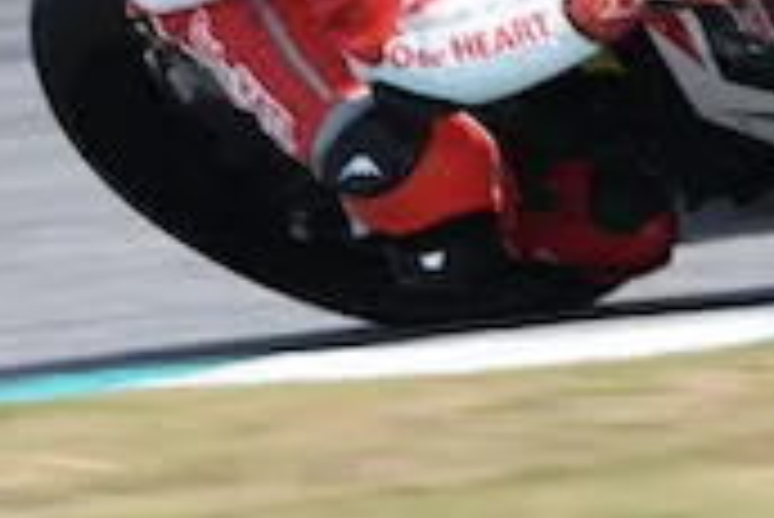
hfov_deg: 1.2
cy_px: -324
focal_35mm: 1762
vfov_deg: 0.8
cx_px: 853
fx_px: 37914
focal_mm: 300
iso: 79
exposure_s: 1/400
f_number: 7.1
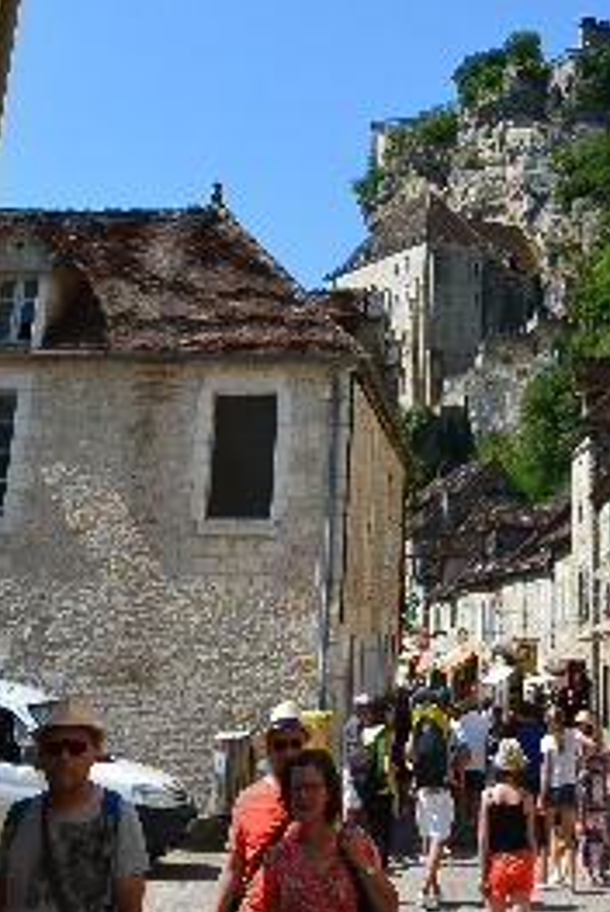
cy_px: 78
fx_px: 1394
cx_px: 464
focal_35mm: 55
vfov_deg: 34.1
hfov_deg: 24.4
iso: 100
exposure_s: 1/800
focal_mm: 11
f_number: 5
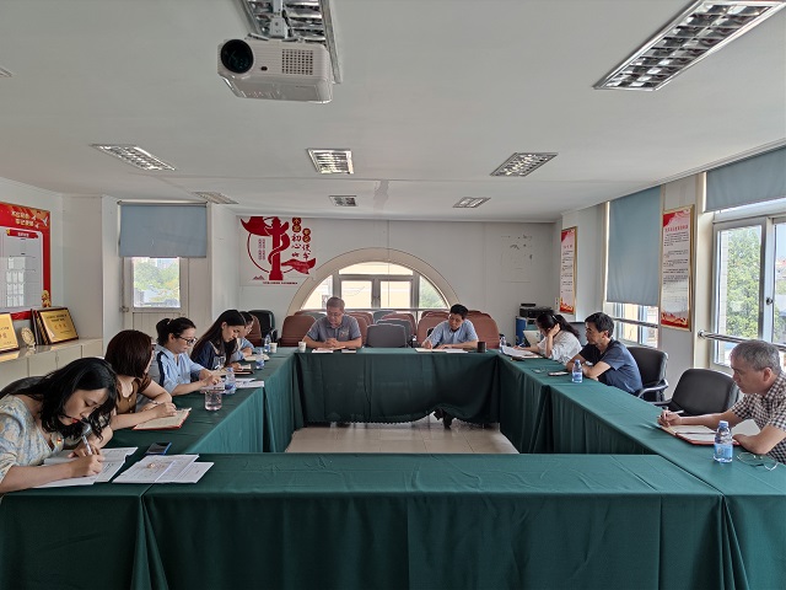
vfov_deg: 56.8
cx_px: 393
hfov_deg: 71.6
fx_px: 545
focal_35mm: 24
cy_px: 295
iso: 220
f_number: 1.85
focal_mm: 6.78
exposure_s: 1/36
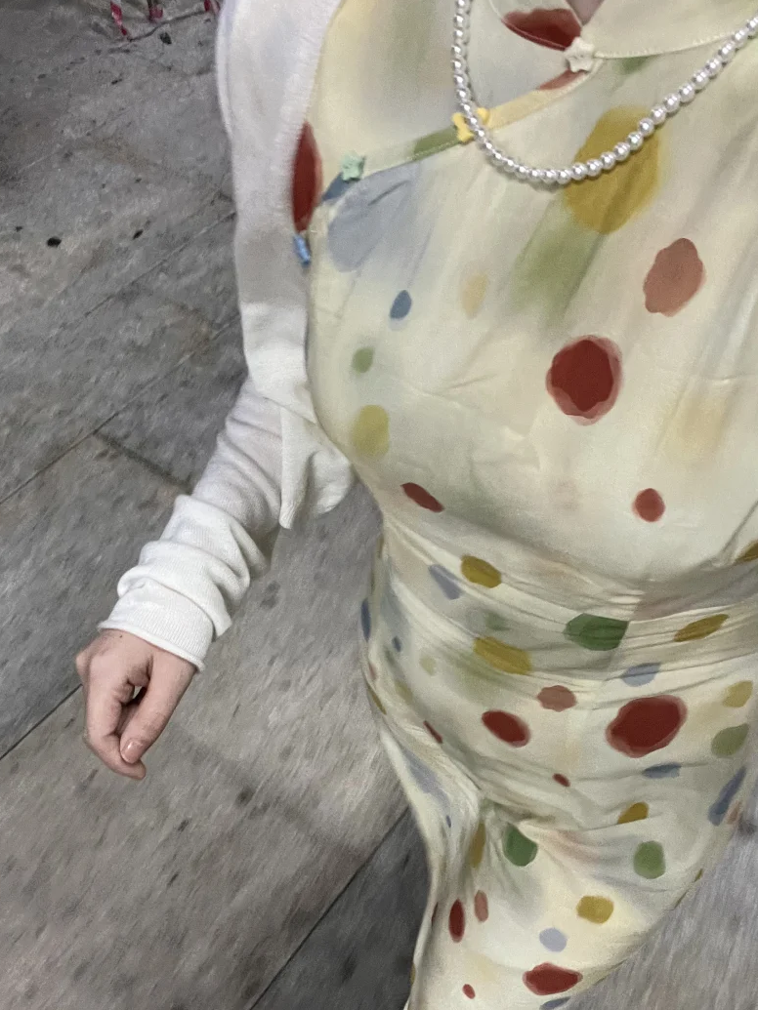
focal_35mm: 32
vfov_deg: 56.5
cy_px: 589
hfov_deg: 44.1
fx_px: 934
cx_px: 427
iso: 320
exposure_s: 1/50
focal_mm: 2.71
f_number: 2.2
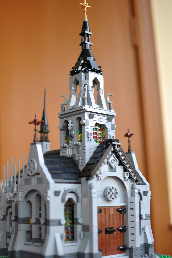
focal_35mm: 52
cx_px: 86
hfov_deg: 25.7
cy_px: 129
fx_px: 377
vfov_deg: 37.9
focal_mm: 35
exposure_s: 1/125
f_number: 2
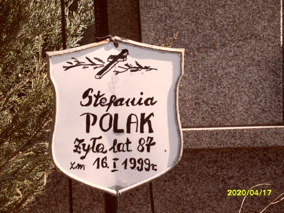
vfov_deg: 9.9
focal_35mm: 150
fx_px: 1231
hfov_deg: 13.2
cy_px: 106
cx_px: 142
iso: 80
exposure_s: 1/350
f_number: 4.4
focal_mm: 24.6
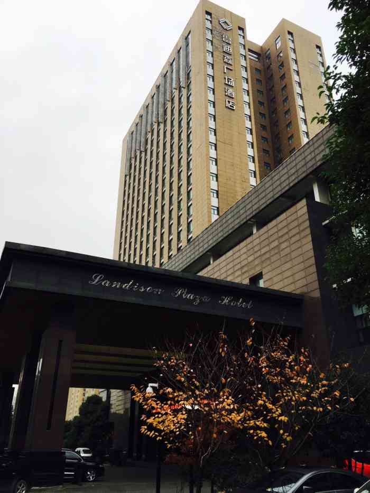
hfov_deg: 48.2
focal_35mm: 29
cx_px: 185
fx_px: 413
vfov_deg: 61.7
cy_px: 246
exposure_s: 1/390
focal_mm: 4.15
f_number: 2.2
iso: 25
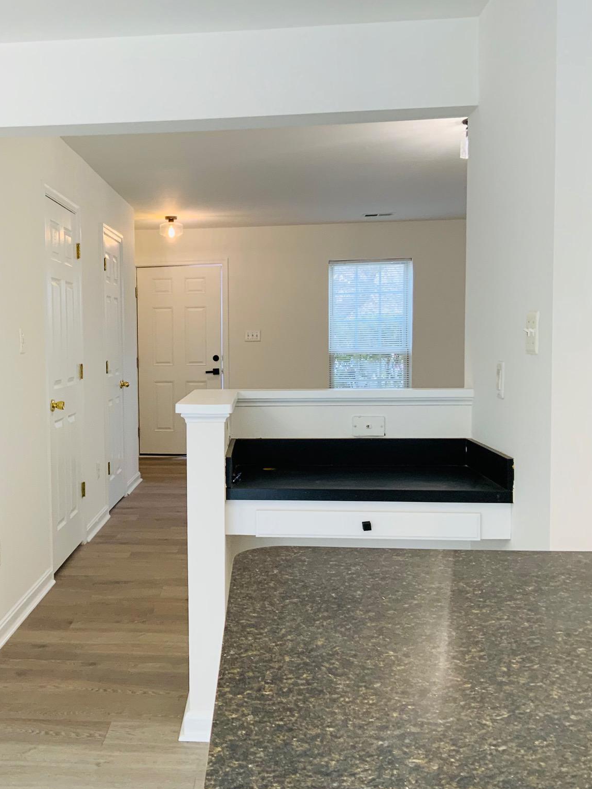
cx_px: 164
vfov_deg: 47.9
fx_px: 889
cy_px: 396
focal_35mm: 39
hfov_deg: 36.1
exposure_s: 1/60
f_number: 1.8
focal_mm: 3
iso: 64
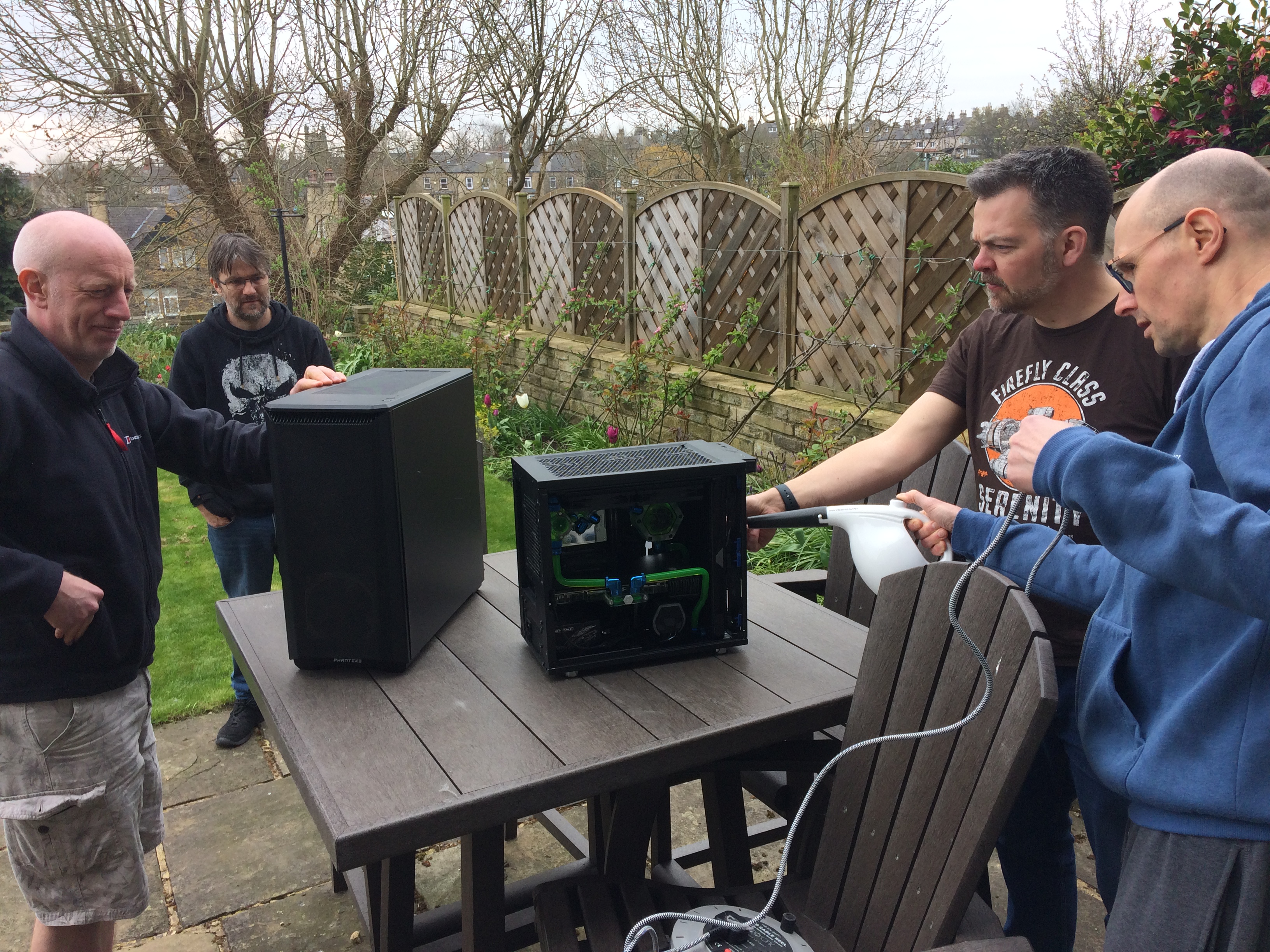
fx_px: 1064
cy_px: 476
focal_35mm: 29
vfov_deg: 48.2
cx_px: 635
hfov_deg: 61.7
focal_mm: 4.15
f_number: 2.2
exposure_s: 1/376
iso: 32
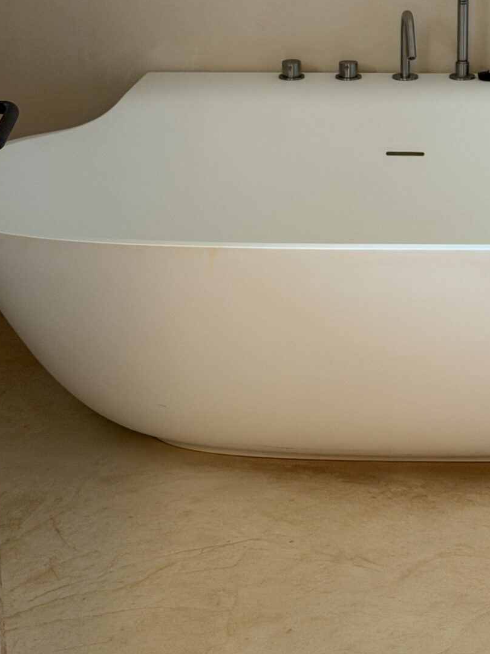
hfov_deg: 16.2
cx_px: 359
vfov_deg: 21.0
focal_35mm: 91
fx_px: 1718
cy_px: 36
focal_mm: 6.76
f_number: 1.78
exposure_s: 1/40
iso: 320
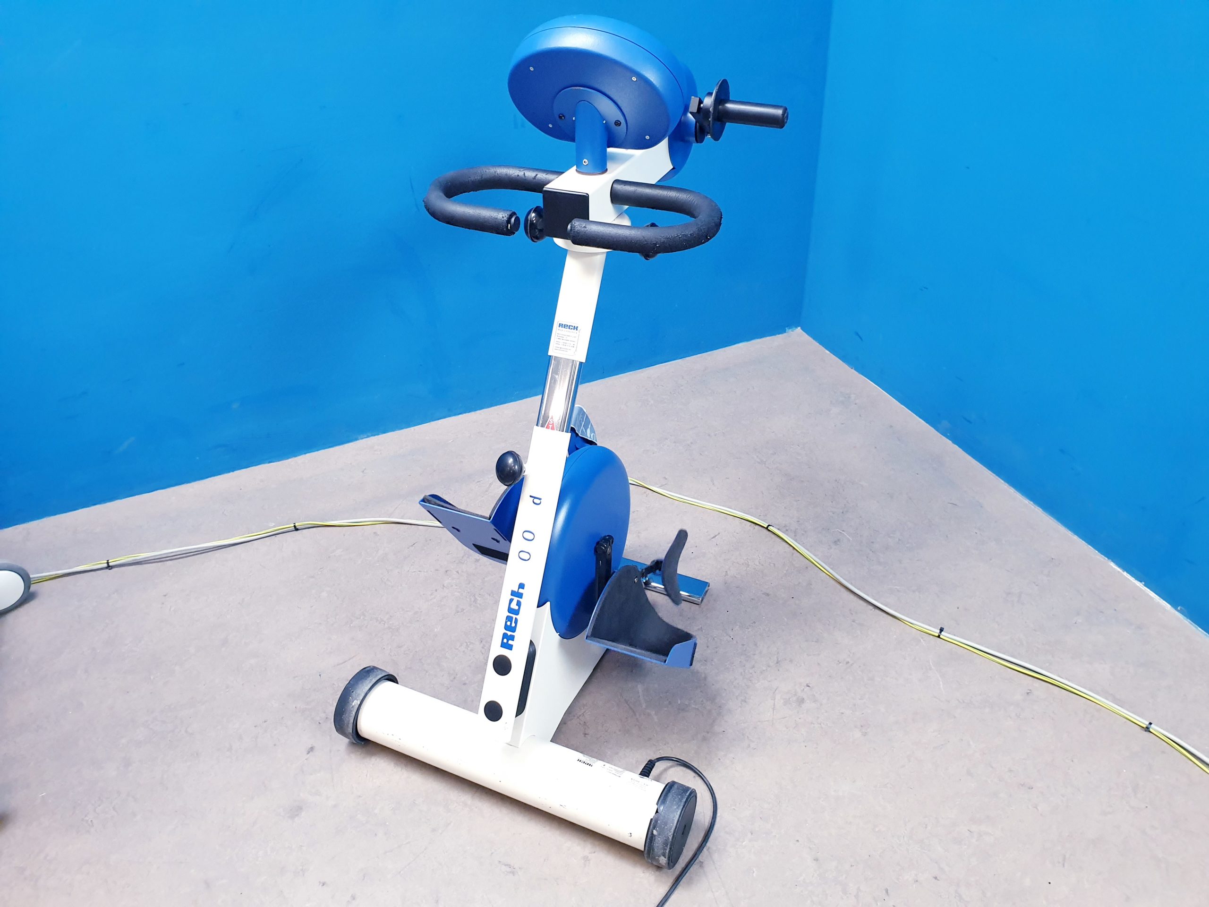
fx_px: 908
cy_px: 454
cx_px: 604
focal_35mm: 26
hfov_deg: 67.3
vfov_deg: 53.1
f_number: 2.4
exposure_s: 1/50
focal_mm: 4.3
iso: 320
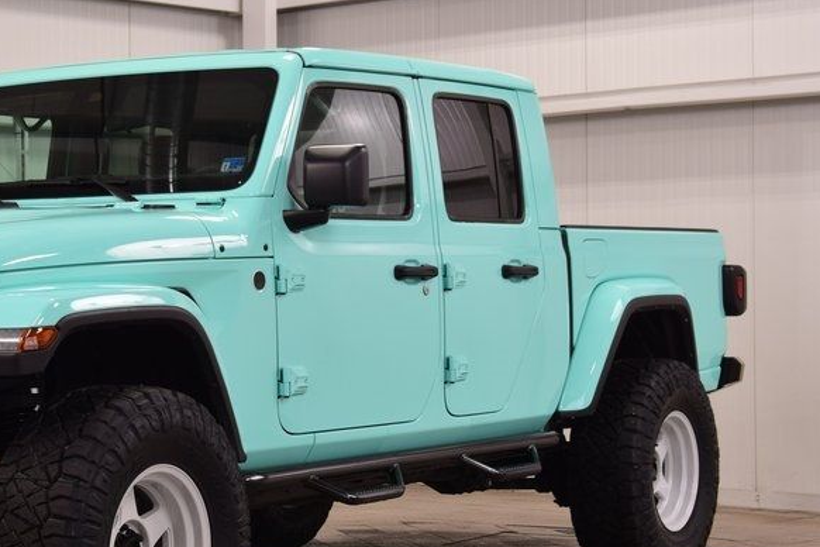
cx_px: 125
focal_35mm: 95
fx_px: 2164
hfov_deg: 21.1
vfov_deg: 14.4
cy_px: 342
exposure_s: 1/40
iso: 400
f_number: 7.1
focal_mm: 36
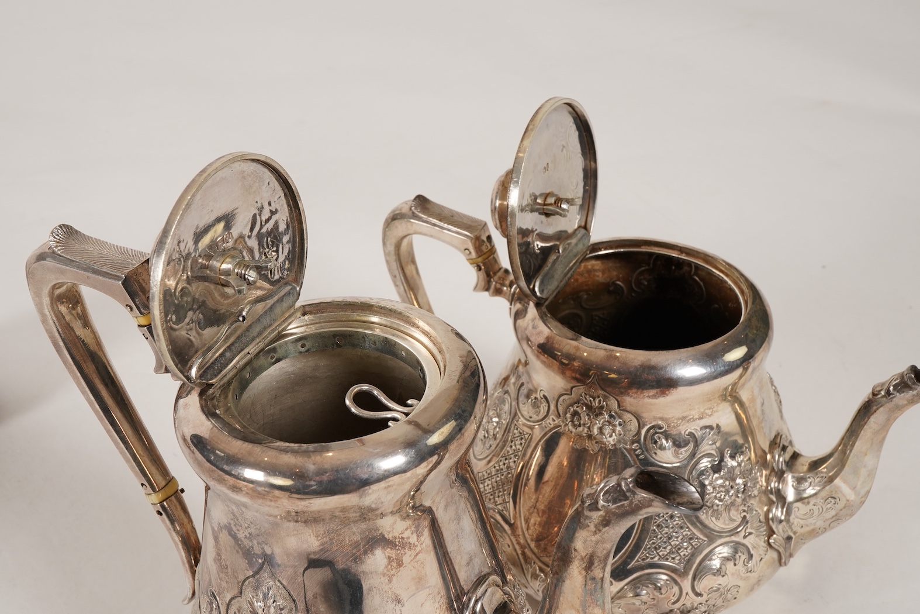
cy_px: 307
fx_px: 1150
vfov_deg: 29.9
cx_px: 460
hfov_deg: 43.6
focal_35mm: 45
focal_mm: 30
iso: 400
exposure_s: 1/125
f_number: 22
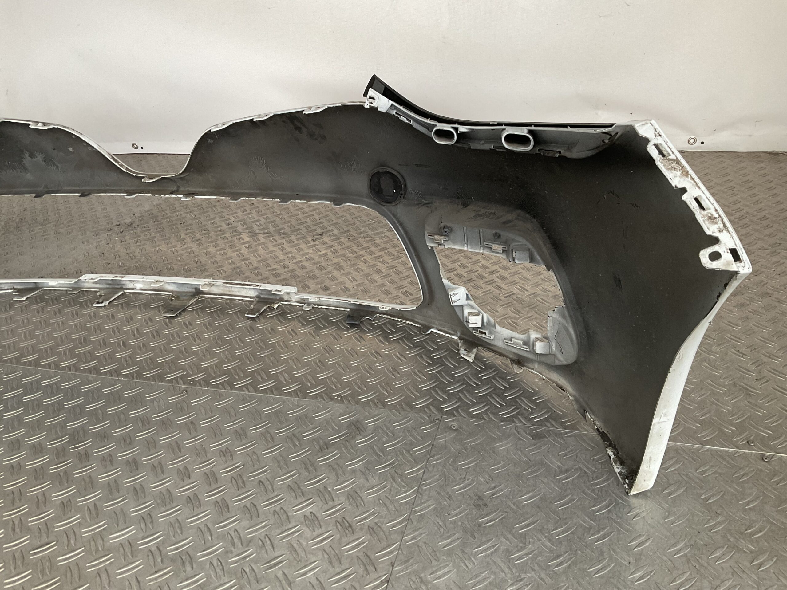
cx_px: 394
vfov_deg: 48.2
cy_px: 295
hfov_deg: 61.7
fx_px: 659
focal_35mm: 29
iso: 64
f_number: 1.8
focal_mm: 3
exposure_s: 1/50
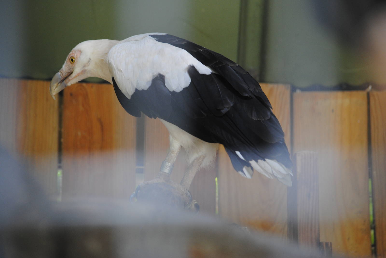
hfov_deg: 9.8
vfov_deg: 6.6
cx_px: 193
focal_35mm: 210
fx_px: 2254
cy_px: 129
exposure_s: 1/50
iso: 400
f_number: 4.8
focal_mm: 140
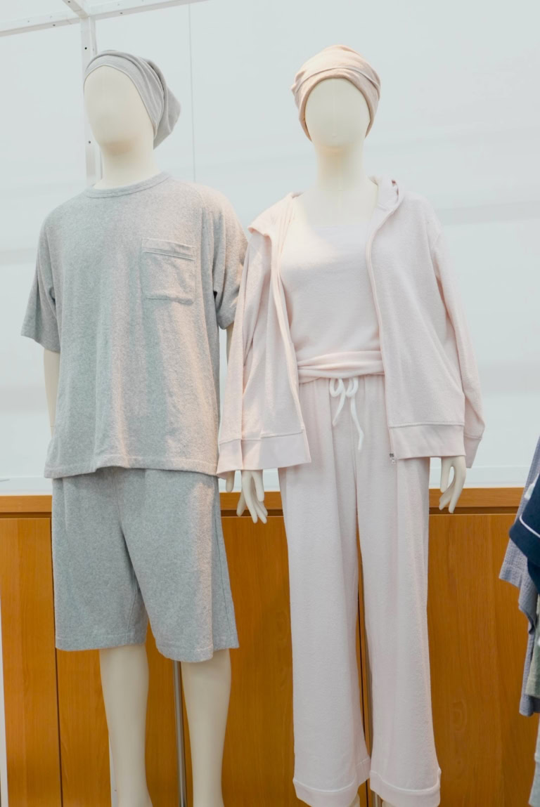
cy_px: 404
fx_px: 808
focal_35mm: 36
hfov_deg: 36.9
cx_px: 270
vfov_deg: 53.1
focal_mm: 24
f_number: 2.8
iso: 500
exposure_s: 1/125
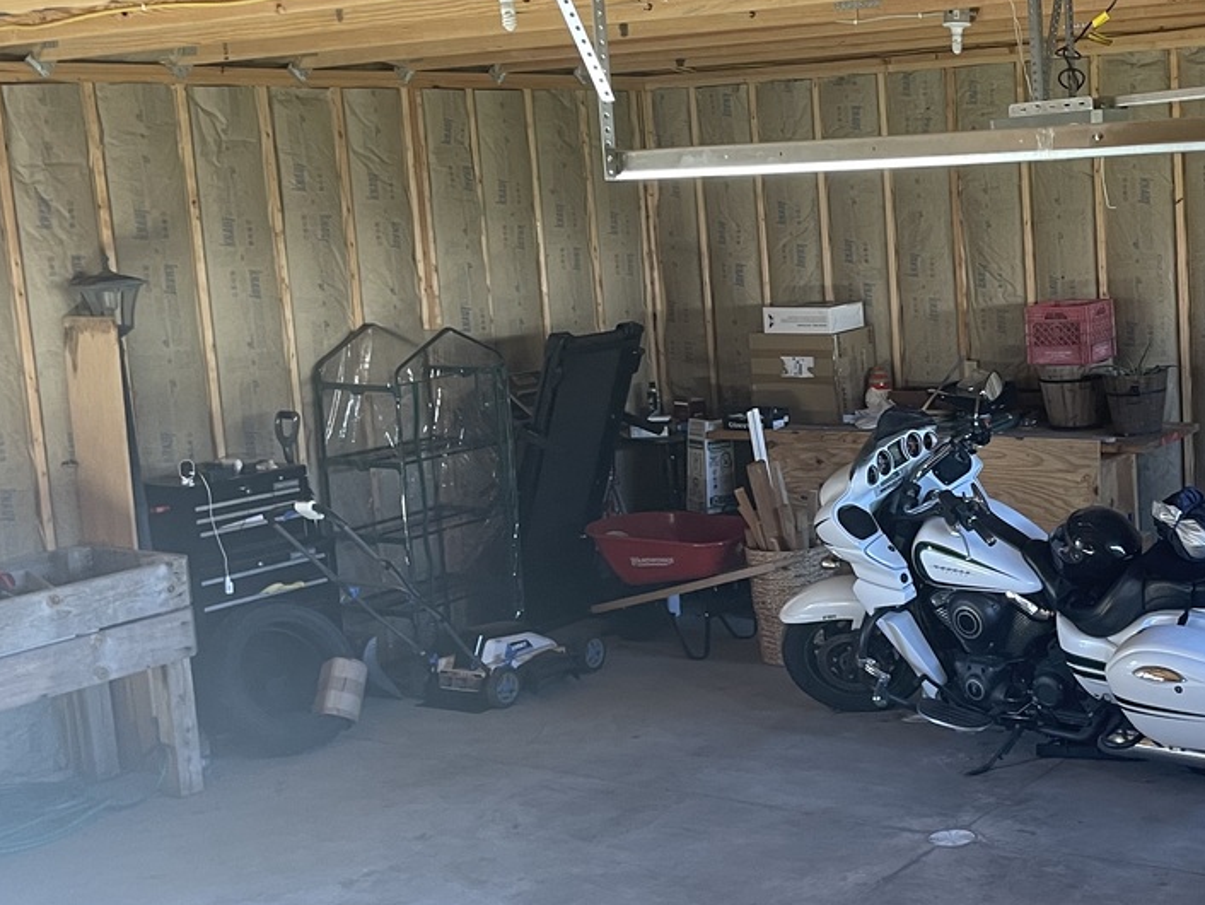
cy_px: 412
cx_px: 942
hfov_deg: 35.1
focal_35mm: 53
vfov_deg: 27.5
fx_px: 1846
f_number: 1.6
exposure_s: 1/60
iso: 200
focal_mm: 5.1
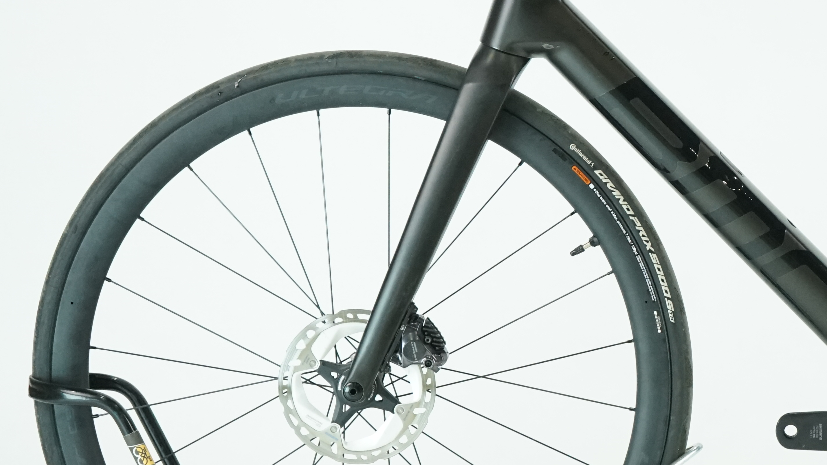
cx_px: 863
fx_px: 3377
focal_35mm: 154
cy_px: 171
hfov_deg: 13.7
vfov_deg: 7.9
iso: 2500
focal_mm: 70
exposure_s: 1/200
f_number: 6.3
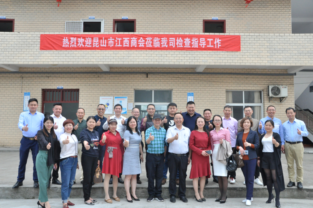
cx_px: 156
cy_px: 104
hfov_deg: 59.6
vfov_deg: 41.6
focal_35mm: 32
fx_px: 274
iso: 1000
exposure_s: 1/640
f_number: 8
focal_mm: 21
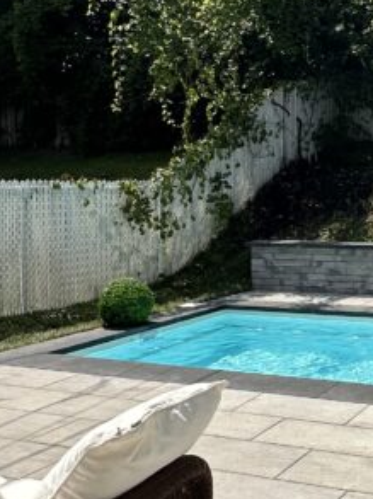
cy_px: 209
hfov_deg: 26.8
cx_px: 429
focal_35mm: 49
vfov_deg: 38.9
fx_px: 706
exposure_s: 1/2398
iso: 50
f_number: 2.2
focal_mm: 2.22
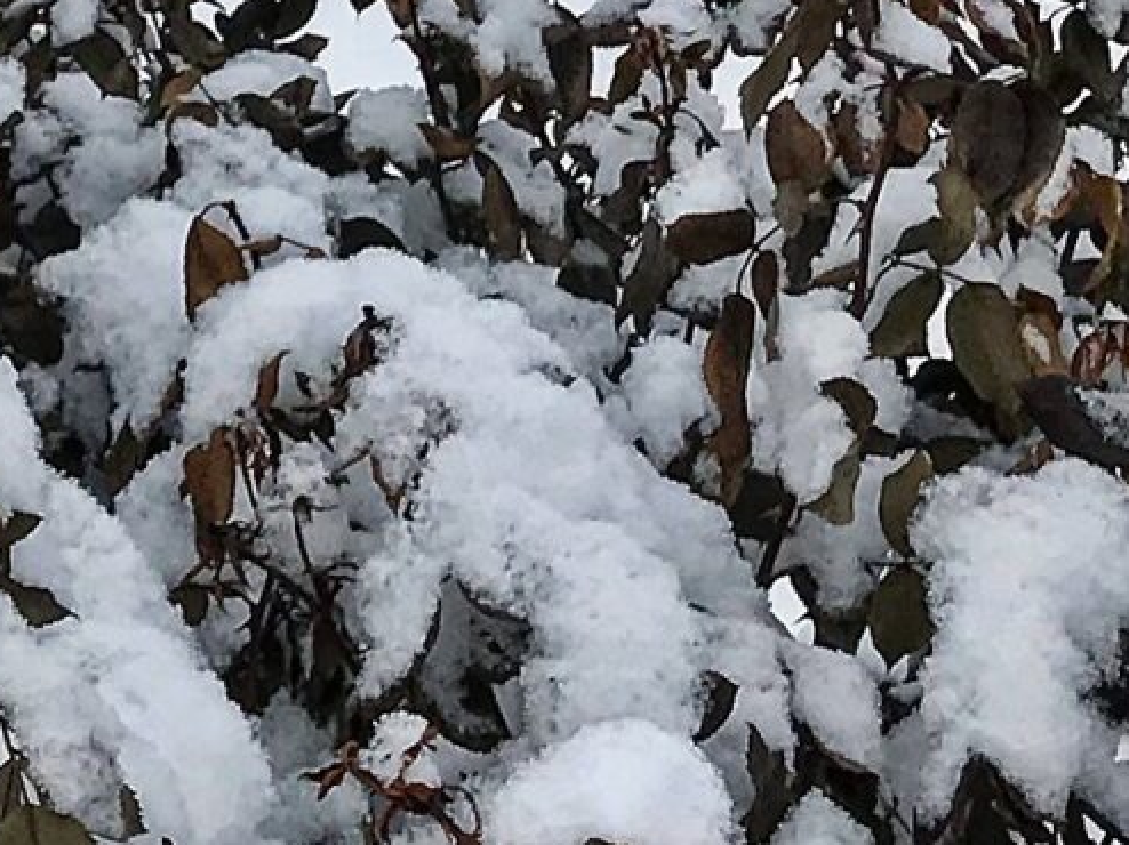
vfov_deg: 15.5
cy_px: -449
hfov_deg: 21.0
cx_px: 1358
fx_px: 2836
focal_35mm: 87
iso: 20
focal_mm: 3.99
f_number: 1.8
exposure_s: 1/4367
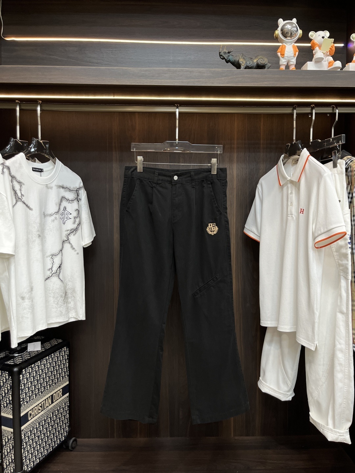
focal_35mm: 26
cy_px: 236
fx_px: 356
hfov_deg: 53.1
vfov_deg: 67.3
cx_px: 178
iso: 125
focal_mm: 5.1
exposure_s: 1/111
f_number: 1.6
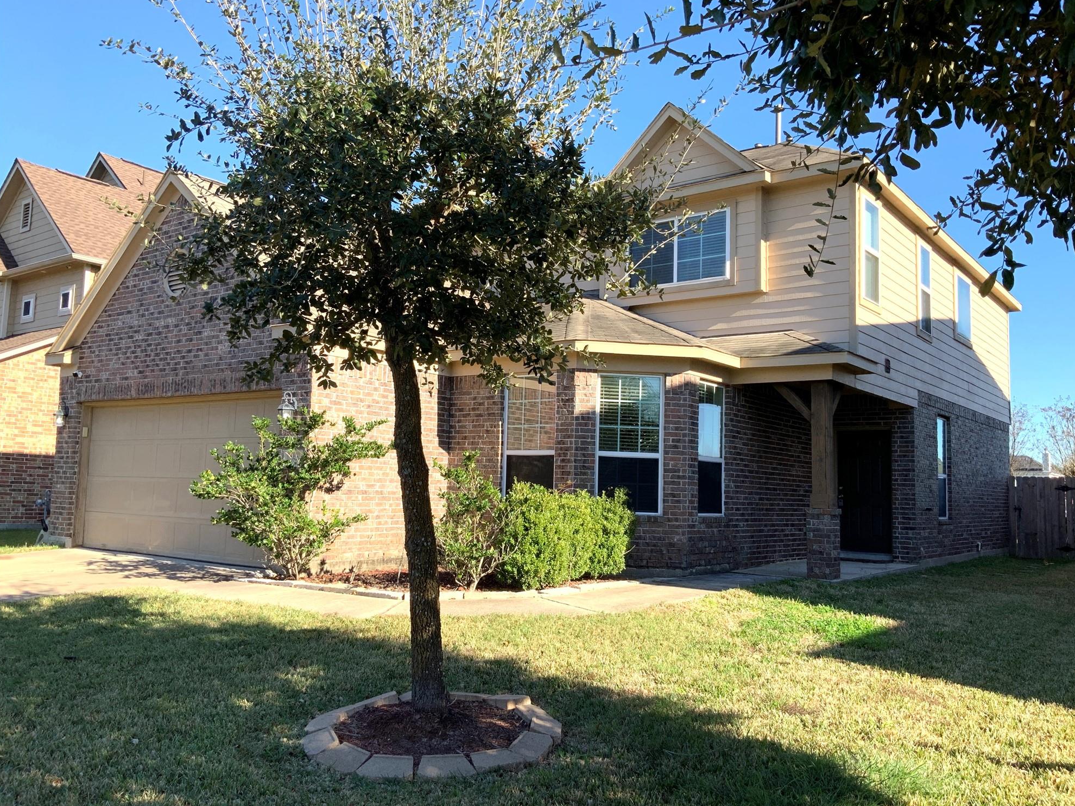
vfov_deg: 46.8
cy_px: 395
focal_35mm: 30
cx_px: 552
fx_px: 932
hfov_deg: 60.0
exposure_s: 1/792
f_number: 1.8
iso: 16
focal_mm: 3
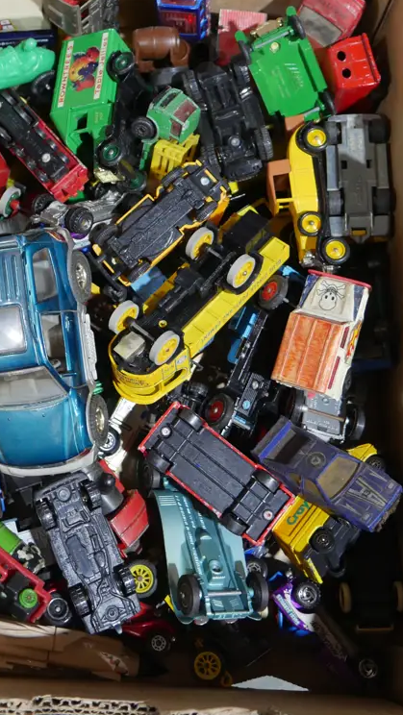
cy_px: 240
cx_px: 93
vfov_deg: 38.1
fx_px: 1025
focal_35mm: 54
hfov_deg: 22.0
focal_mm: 18
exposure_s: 1/60
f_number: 4
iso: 800
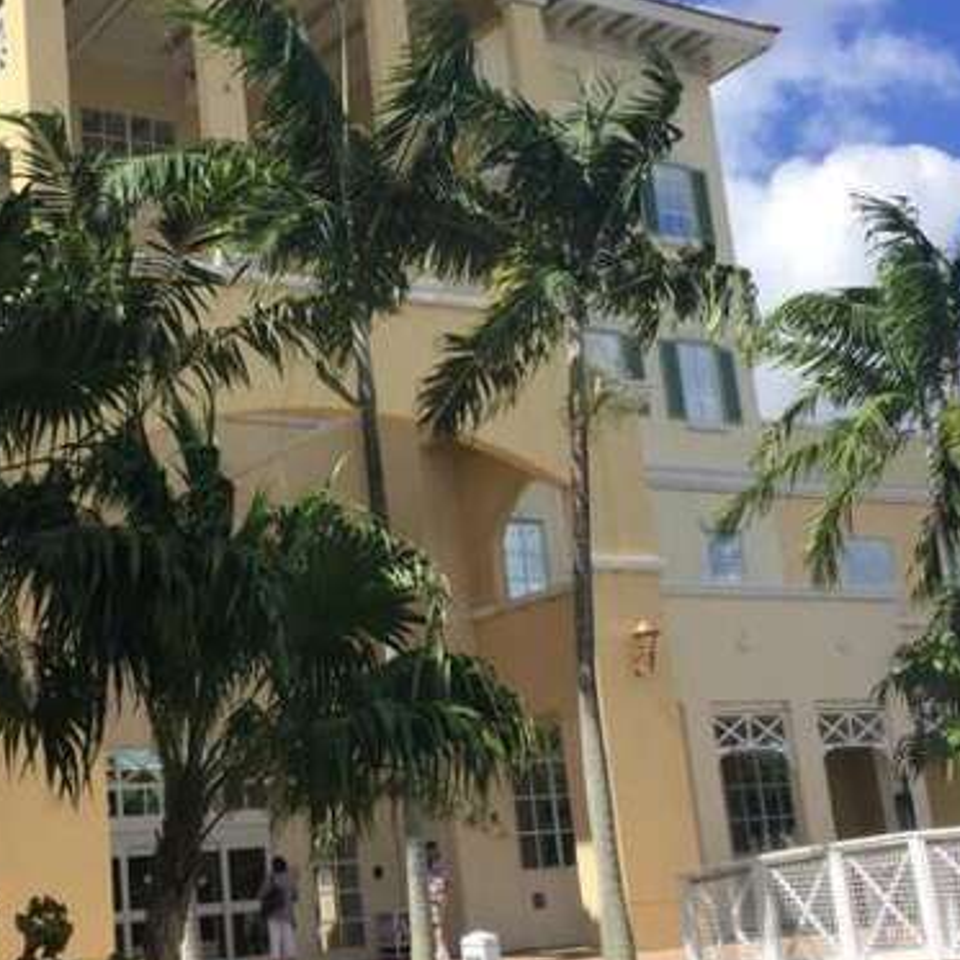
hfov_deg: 30.9
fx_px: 1726
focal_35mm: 55
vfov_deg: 31.1
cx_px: 329
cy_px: 440
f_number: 2.2
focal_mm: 4.15
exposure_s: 1/1721
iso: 32
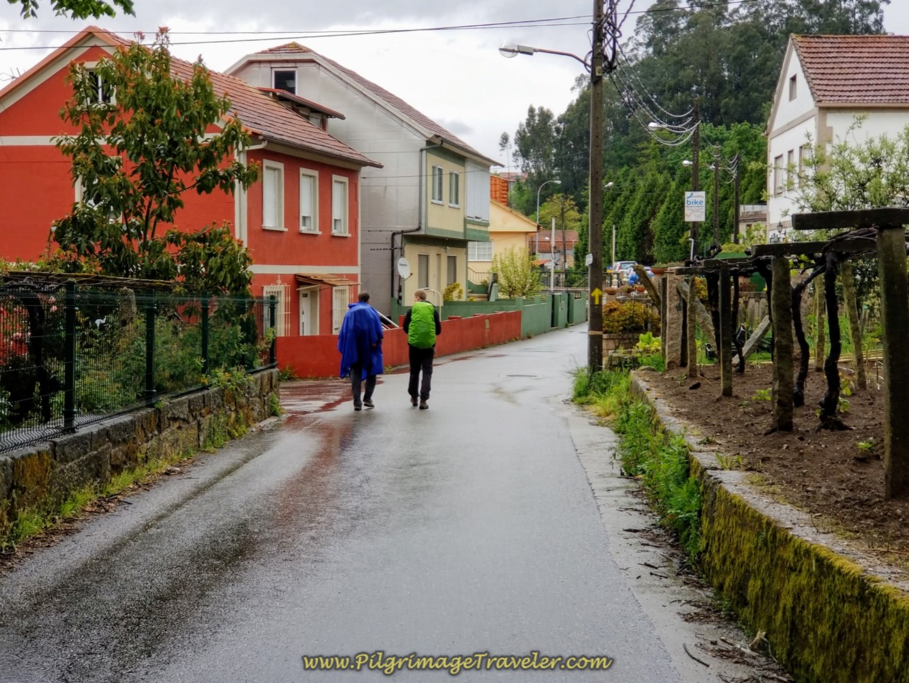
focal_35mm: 52
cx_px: 454
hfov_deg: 36.8
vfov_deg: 28.0
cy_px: 342
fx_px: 1366
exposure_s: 1/421
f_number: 2.4
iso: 25
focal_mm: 6
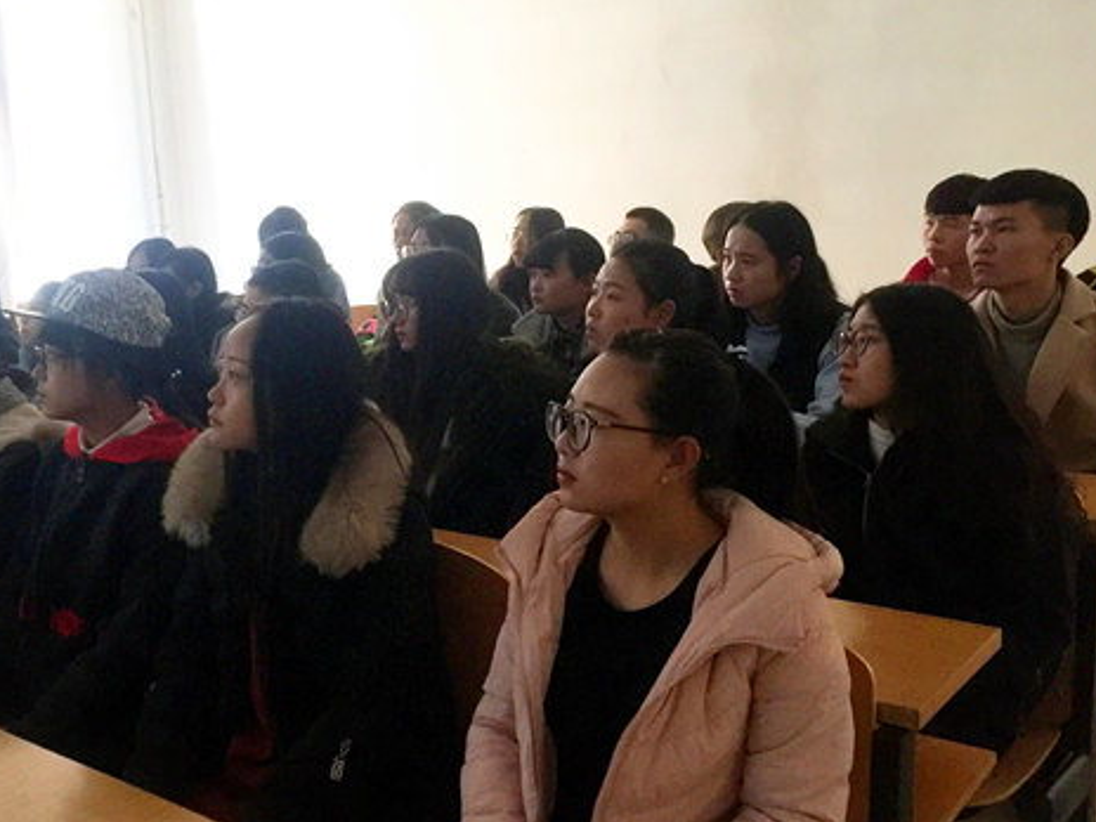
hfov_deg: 46.1
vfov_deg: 35.9
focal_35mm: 40
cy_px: 352
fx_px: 1266
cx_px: 371
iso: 160
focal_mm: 4.15
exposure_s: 1/8
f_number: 2.2
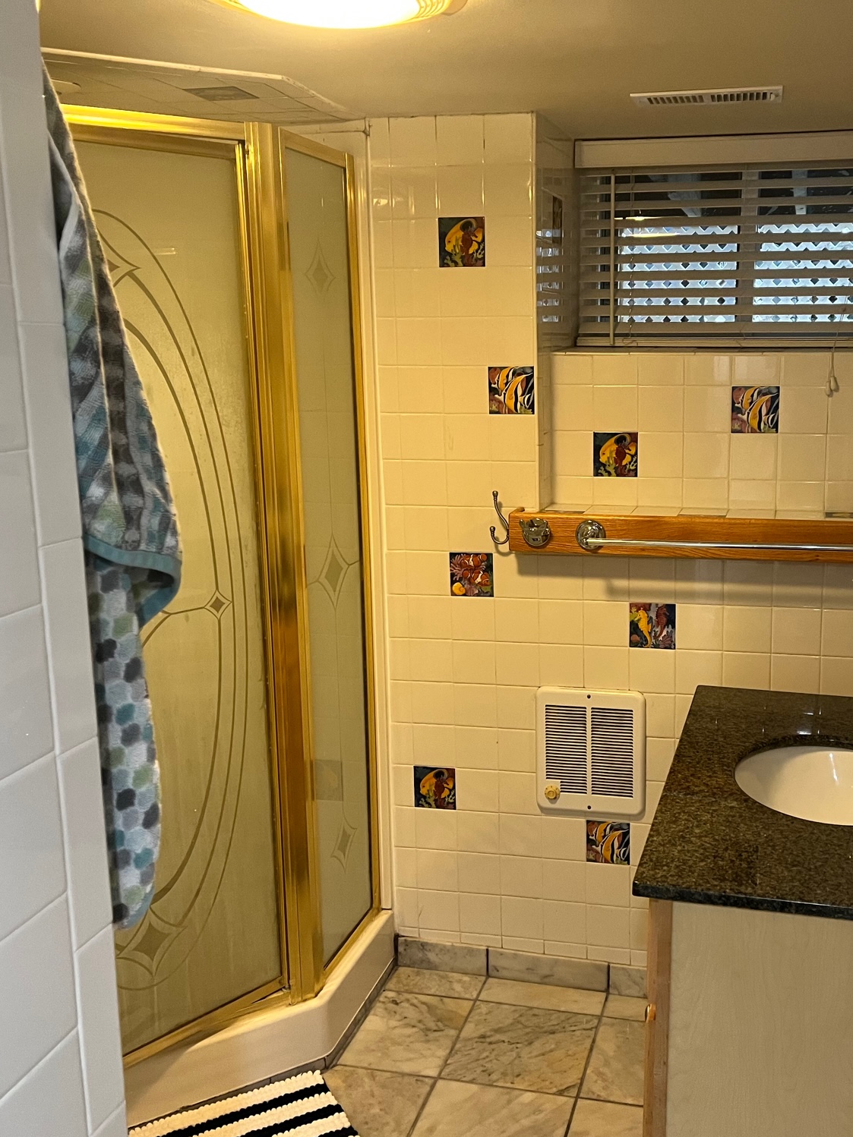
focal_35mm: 35
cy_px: 573
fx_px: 1150
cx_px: 565
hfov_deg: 40.2
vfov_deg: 52.6
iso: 250
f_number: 1.6
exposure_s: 1/60
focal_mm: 5.1
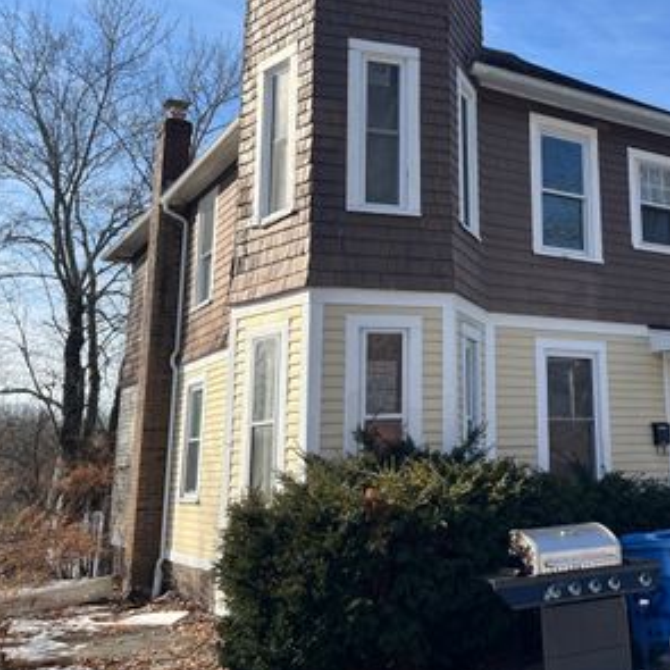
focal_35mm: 39
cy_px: 258
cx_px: 547
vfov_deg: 42.6
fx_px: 854
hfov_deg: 40.8
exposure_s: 1/2268
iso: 50
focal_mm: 5.1
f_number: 1.6
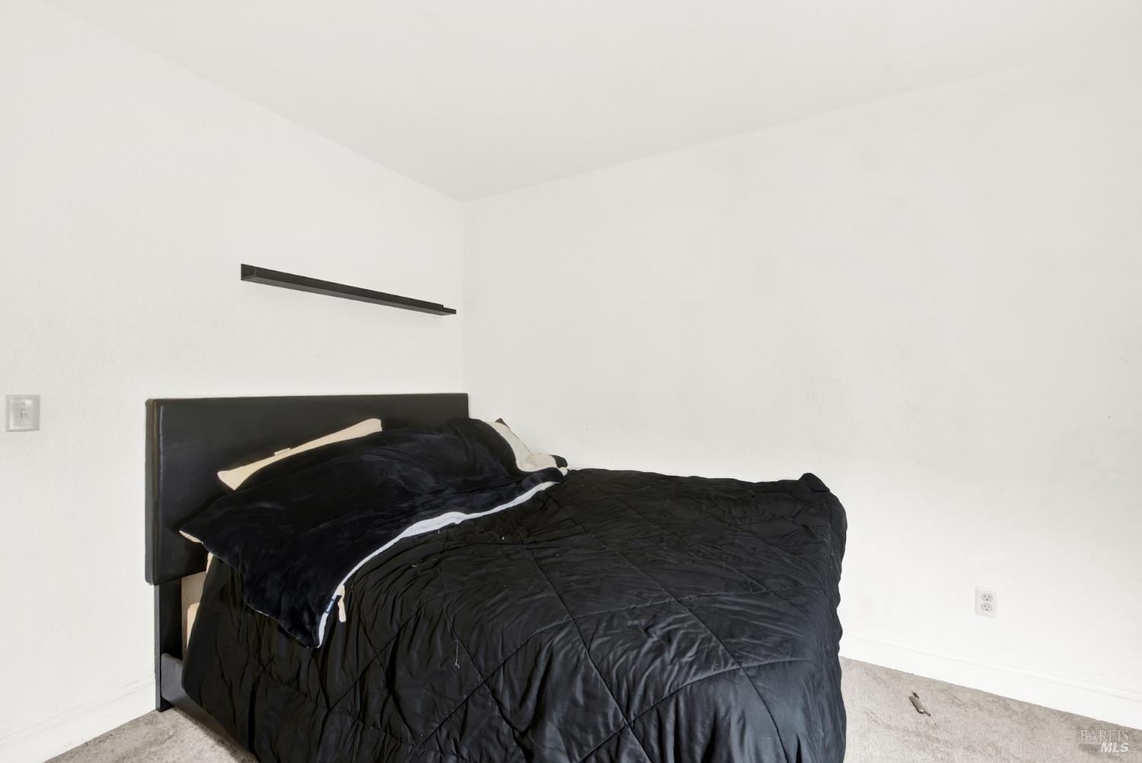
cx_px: 571
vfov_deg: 81.3
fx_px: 444
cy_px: 382
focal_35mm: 14
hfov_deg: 104.2
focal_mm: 14
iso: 100
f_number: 14
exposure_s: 13
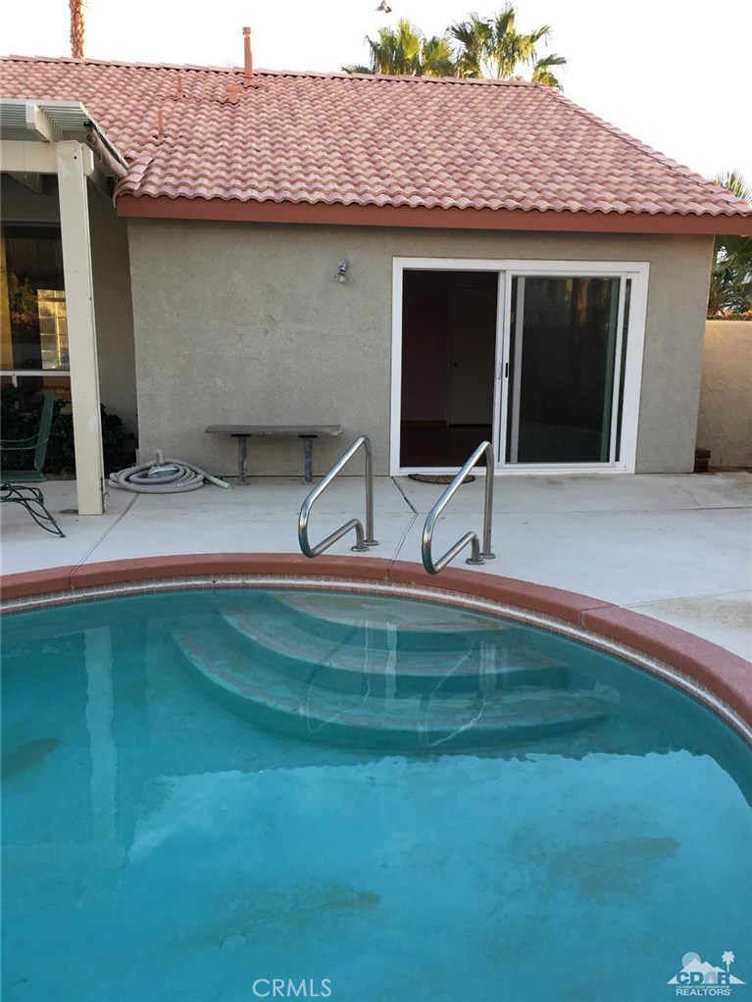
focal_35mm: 29
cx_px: 376
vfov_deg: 61.6
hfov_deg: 48.2
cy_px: 501
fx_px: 840
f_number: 2.2
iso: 32
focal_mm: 4.15
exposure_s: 1/120
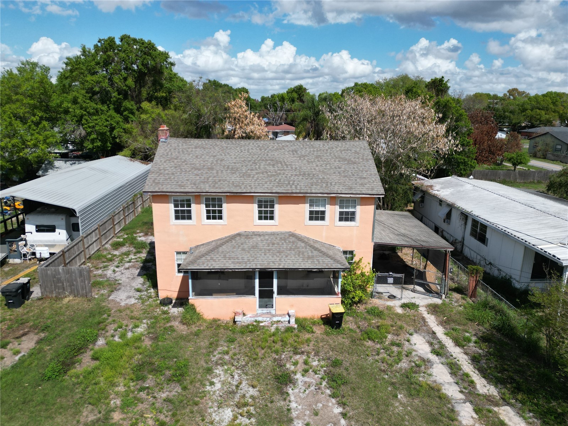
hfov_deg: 71.6
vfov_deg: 56.8
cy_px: 213
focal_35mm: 24
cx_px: 284
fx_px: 394
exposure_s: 1/5000
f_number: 1.7
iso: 130
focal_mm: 6.72
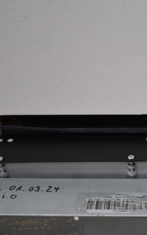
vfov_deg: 26.3
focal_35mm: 78
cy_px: 154
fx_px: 501
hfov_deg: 16.2
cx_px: 166
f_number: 3.8
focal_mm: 23
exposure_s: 1/250
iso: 400
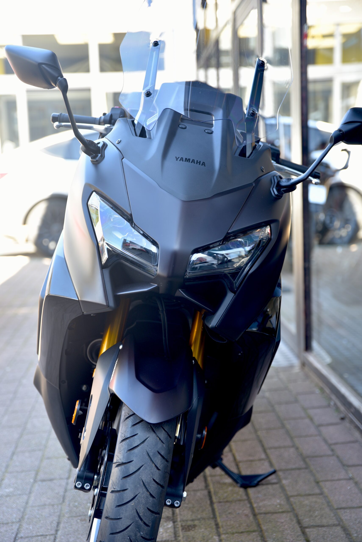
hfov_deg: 21.9
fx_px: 934
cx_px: 181
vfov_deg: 32.4
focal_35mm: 62
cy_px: 271
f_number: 2.8
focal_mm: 62
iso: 100
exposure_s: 1/60
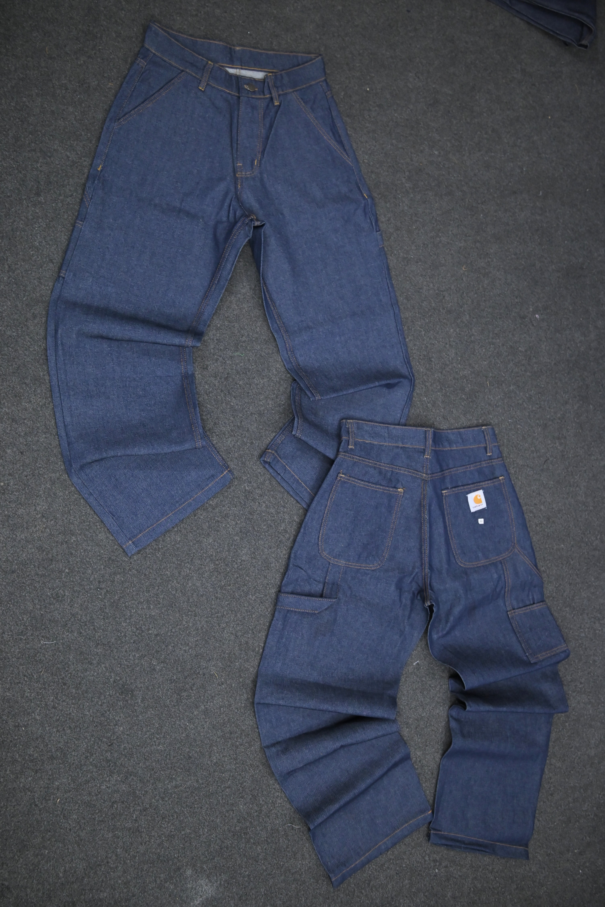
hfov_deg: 37.9
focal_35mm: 35
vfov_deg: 54.4
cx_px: 302
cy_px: 454
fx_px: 882
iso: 1600
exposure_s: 1/100
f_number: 4
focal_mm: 35
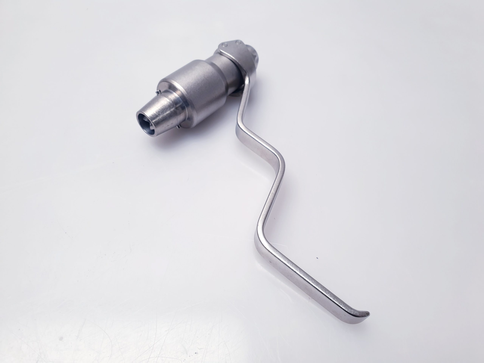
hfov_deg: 67.3
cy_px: 182
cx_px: 242
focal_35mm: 26
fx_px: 364
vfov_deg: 53.1
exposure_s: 1/50
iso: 64
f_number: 2.4
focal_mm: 4.3
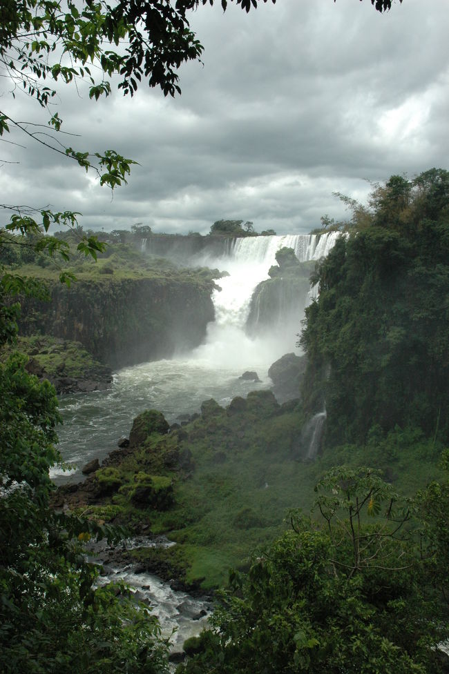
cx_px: 224
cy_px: 337
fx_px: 618
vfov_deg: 57.3
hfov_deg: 39.9
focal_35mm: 33
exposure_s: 1/500
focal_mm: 22
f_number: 11
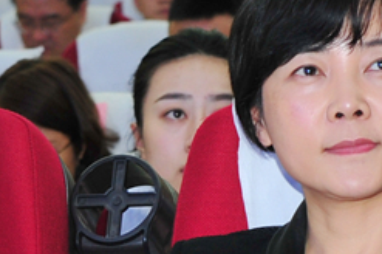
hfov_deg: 11.6
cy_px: 168
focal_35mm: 176
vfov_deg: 7.8
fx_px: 1865
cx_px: 336
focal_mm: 70
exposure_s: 1/60
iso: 800
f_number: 5
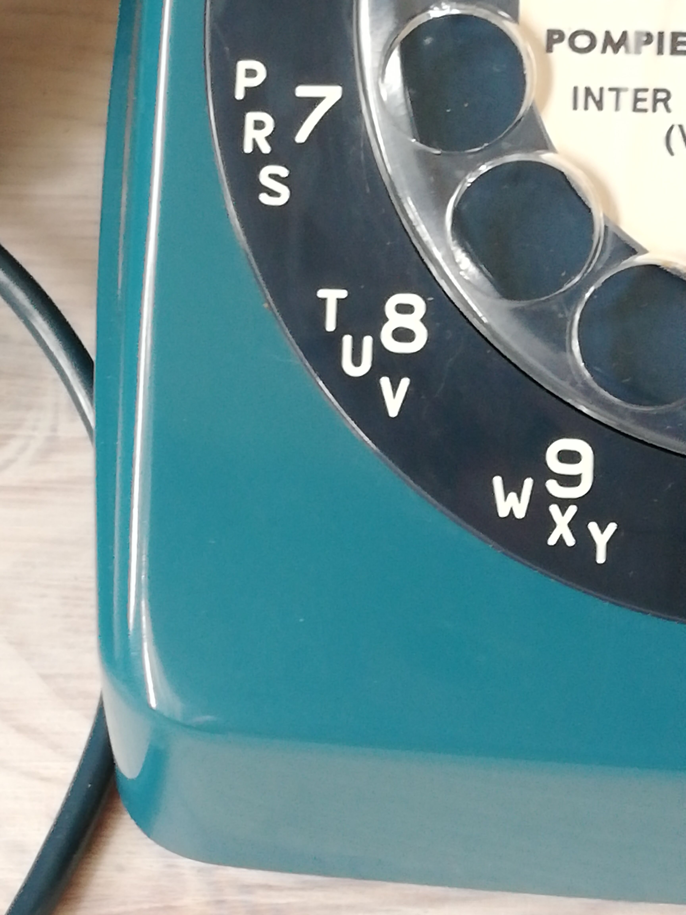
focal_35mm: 104
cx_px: 343
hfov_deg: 14.2
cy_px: 458
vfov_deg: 18.9
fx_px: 2748
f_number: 2.2
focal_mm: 3.81
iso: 500
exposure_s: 1/25
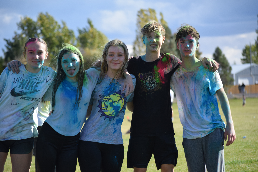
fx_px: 1183
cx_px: 129
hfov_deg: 12.4
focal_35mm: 165
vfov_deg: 8.3
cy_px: 86
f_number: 5
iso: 400
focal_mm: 110
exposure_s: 1/1250
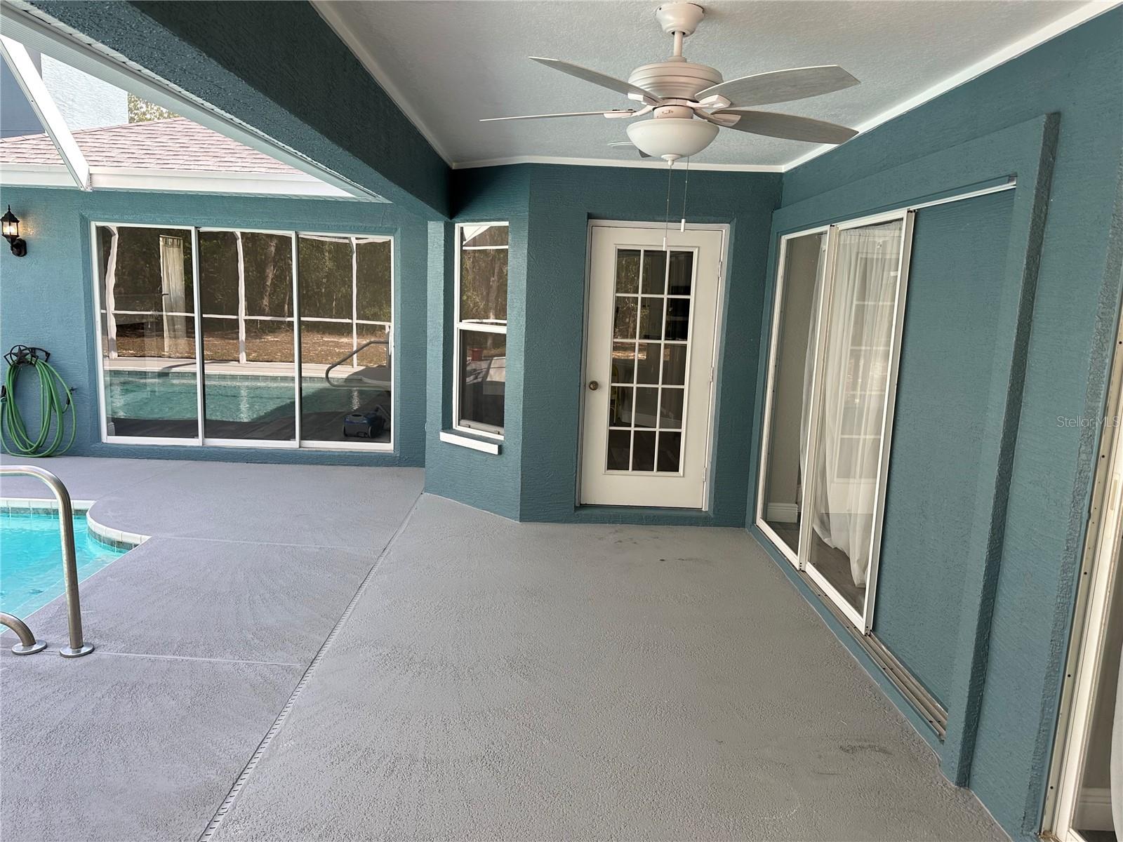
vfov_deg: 56.8
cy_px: 421
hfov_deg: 71.6
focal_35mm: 24
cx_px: 562
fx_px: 779
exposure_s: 1/349
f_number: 1.78
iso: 80
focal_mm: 6.86
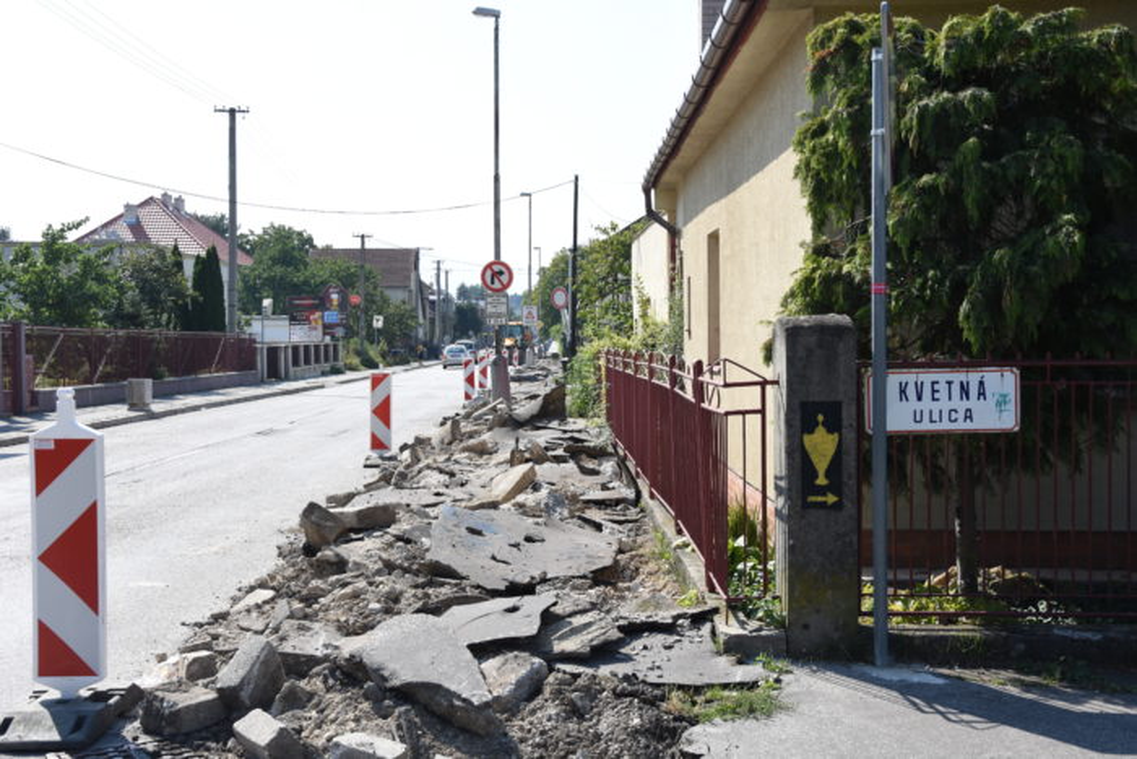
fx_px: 1516
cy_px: 380
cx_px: 568
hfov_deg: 41.1
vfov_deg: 28.1
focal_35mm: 48
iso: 100
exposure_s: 1/200
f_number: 7.1
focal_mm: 32
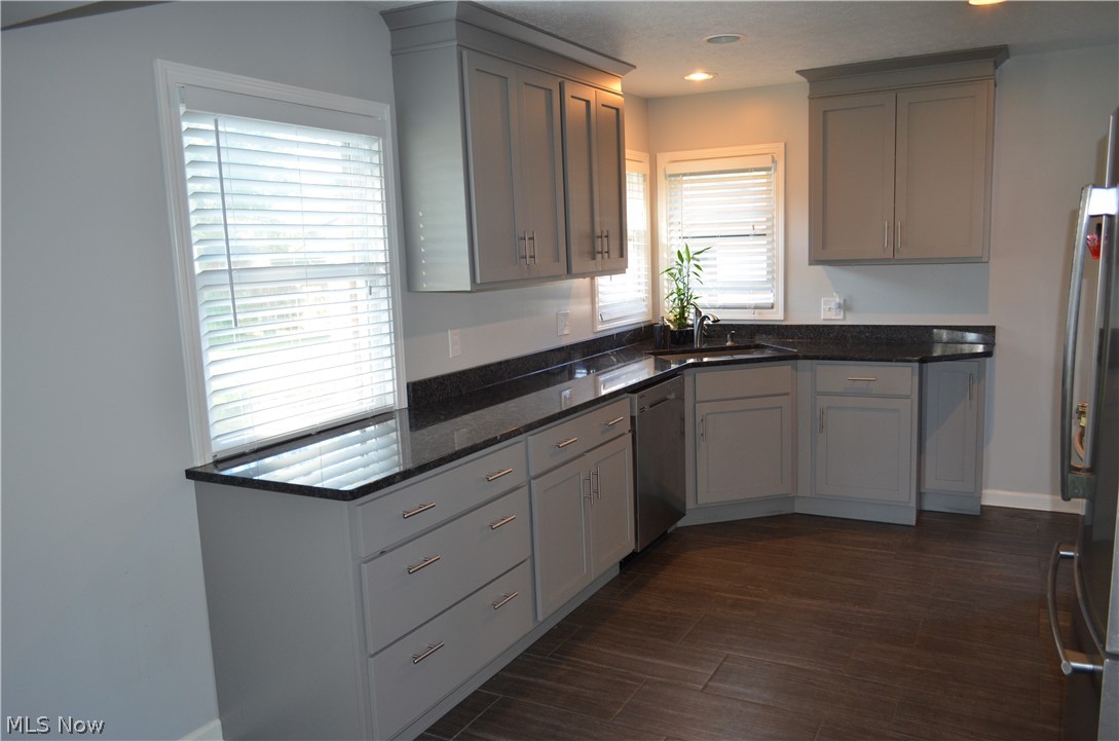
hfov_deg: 67.5
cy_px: 370
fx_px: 837
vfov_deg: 47.7
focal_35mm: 27
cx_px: 560
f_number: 3.5
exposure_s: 1/60
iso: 560
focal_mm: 18
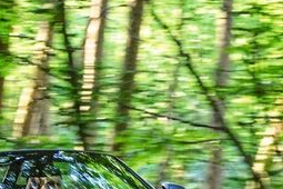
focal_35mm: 639
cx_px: 95
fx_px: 5023
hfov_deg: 3.2
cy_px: 247
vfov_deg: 2.1
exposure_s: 1/60
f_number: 6
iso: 800
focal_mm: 135.7
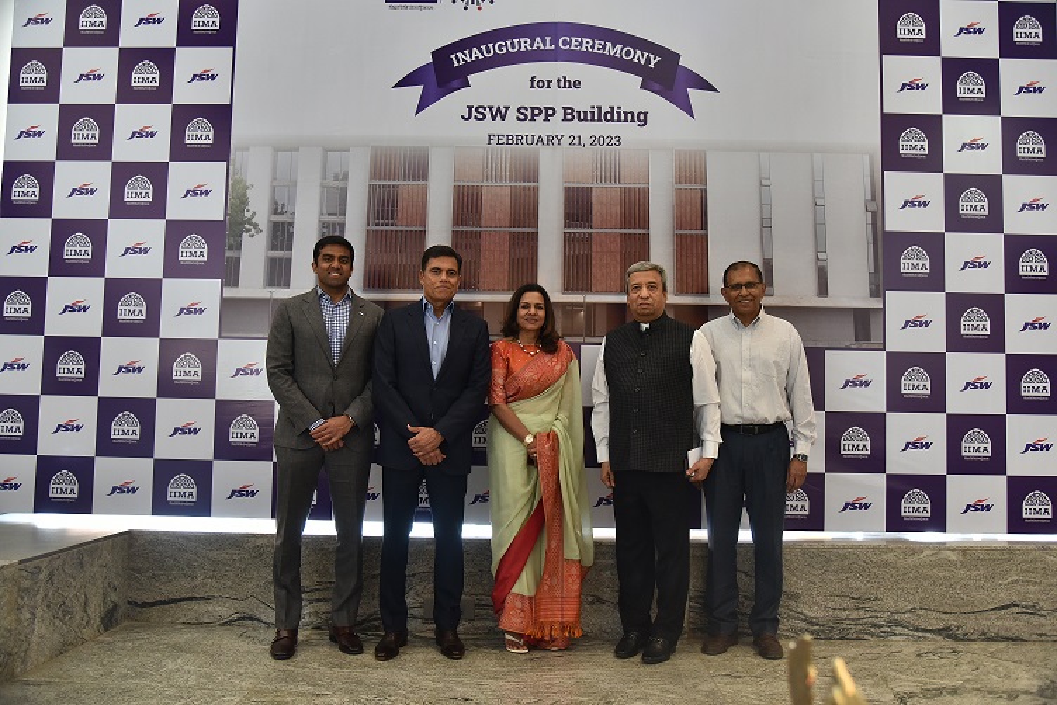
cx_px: 528
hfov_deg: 61.9
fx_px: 881
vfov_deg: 43.6
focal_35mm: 30
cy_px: 352
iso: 1600
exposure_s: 1/160
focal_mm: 30
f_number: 4
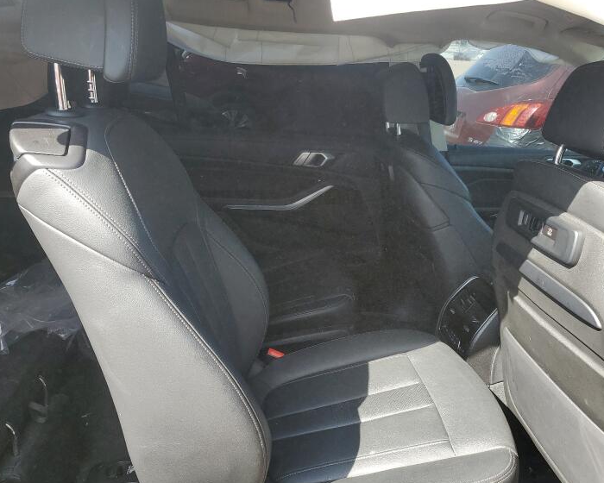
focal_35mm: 29
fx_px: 518
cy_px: 242
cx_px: 338
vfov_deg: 50.0
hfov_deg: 60.3
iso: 50
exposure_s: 1/303
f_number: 1.5
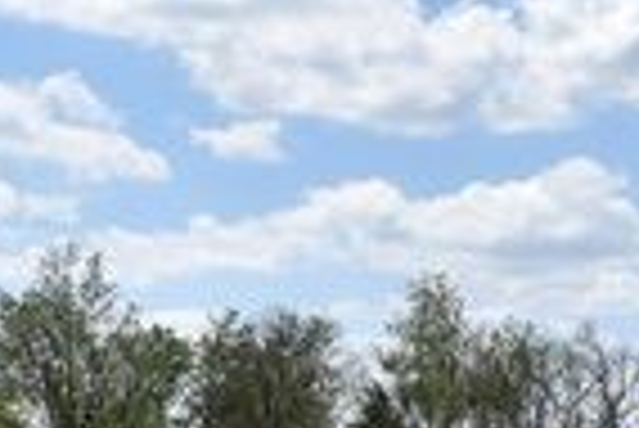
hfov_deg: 16.8
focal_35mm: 122
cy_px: 597
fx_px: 2168
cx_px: 333
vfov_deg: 10.9
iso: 100
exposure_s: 1/320
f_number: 9
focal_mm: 18
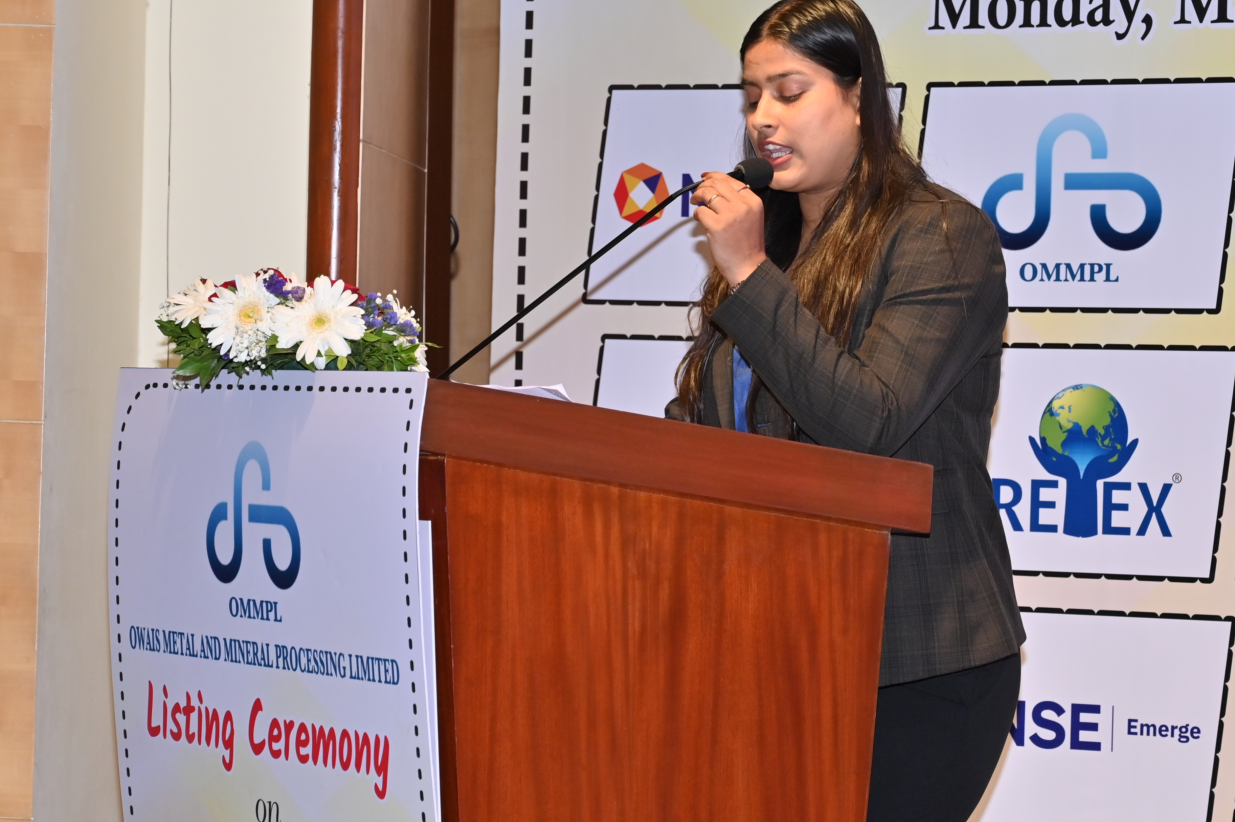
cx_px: 848
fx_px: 3976
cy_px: 273
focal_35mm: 116
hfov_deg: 17.6
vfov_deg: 11.8
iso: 400
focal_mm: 70
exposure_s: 1/160
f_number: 5.6
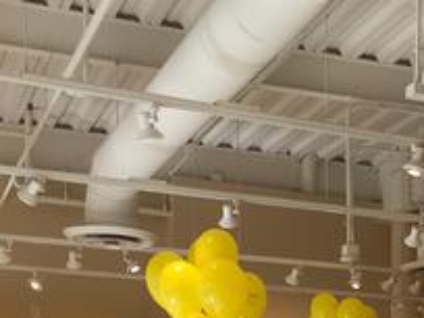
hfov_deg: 22.4
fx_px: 1041
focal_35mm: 85
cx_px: 394
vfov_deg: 16.2
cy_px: 449
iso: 20
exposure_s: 1/389
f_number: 1.8
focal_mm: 3.99
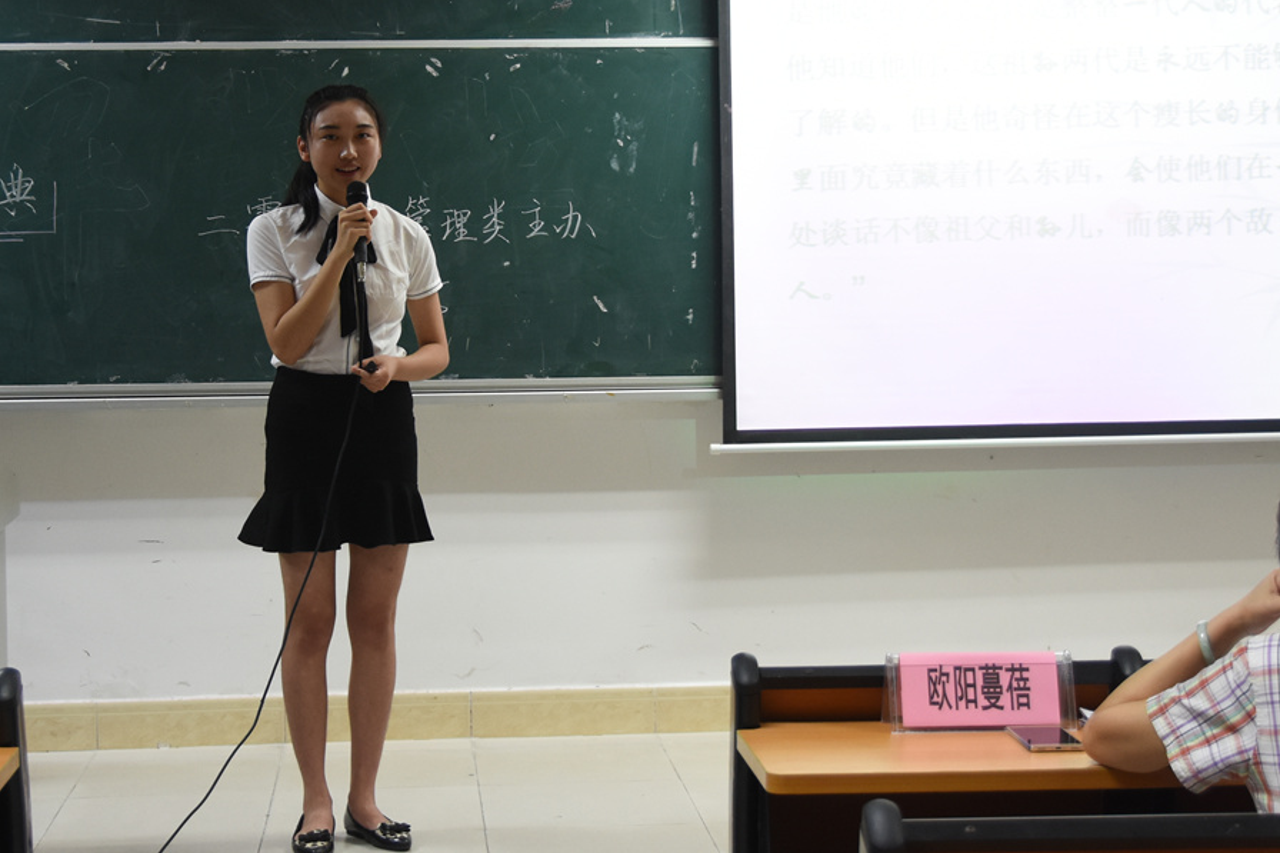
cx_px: 569
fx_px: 2589
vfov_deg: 18.7
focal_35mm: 73
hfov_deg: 27.7
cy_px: 333
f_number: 4
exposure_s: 1/50
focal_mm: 29
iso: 800
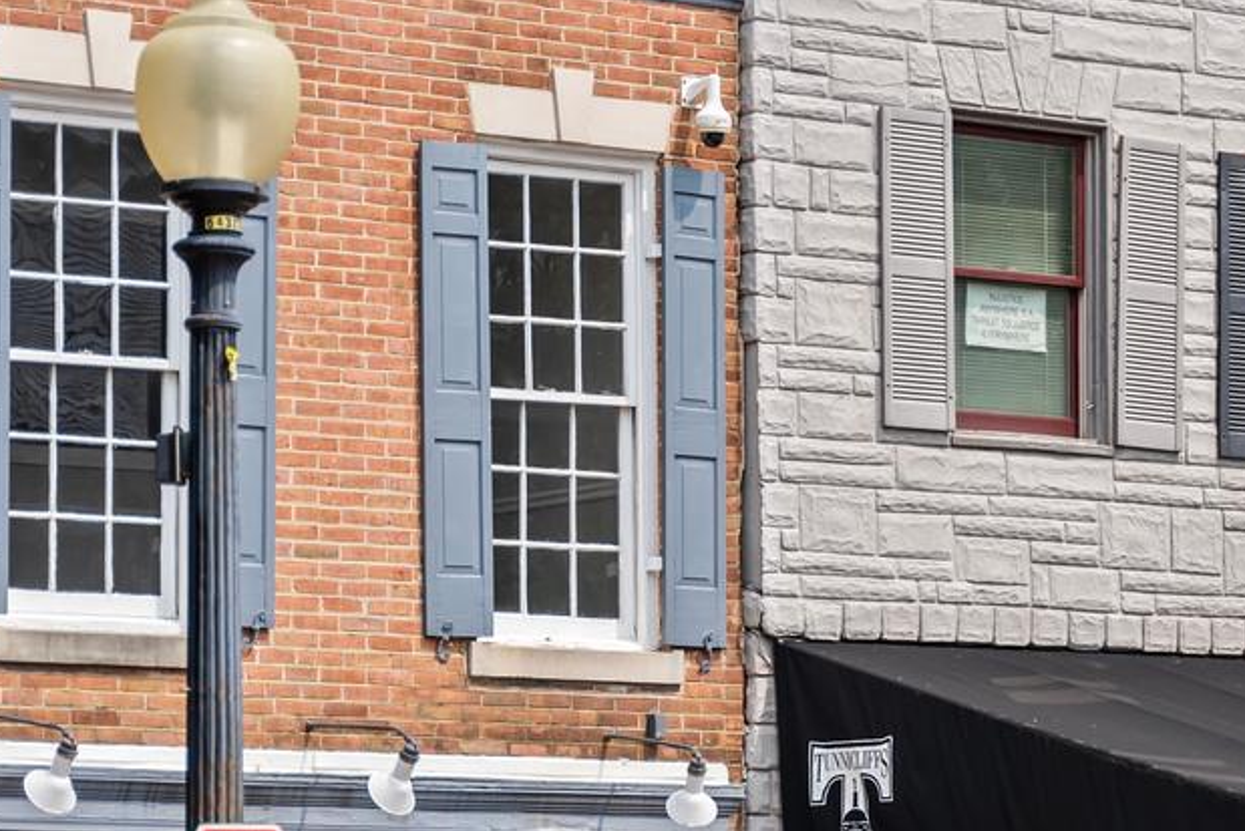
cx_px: 1820
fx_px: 5984
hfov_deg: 11.4
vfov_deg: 7.9
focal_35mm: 173
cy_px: 663
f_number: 2.8
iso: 100
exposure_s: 1/1600
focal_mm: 52.3
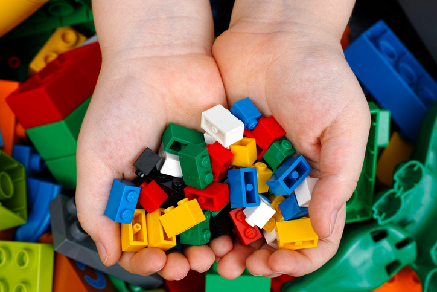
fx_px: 911
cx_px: 218
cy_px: 146
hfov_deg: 27.0
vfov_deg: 18.2
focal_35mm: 75
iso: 100
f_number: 7.1
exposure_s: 1/200
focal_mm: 50
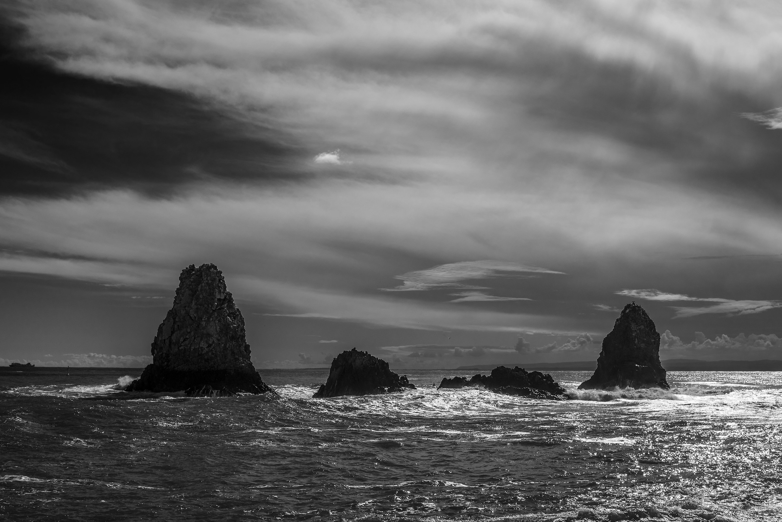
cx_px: 391
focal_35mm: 50
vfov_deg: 27.0
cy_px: 261
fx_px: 1086
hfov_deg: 39.6
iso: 100
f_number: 7.1
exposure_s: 1/2500
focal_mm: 50
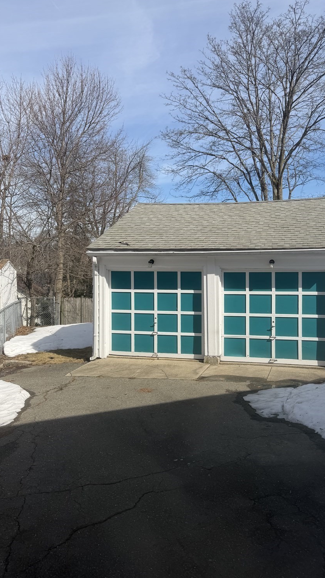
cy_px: 287
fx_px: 413
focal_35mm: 27
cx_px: 222
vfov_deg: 69.9
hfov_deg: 42.2
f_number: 1.78
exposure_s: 1/5319
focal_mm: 6.76
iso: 80
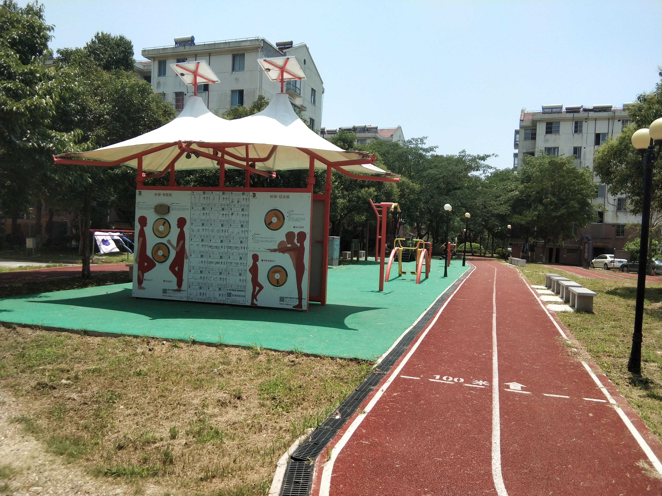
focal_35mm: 31
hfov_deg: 58.4
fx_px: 593
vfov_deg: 45.4
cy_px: 248
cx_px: 331
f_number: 2.2
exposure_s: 1/918
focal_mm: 3.69
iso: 50
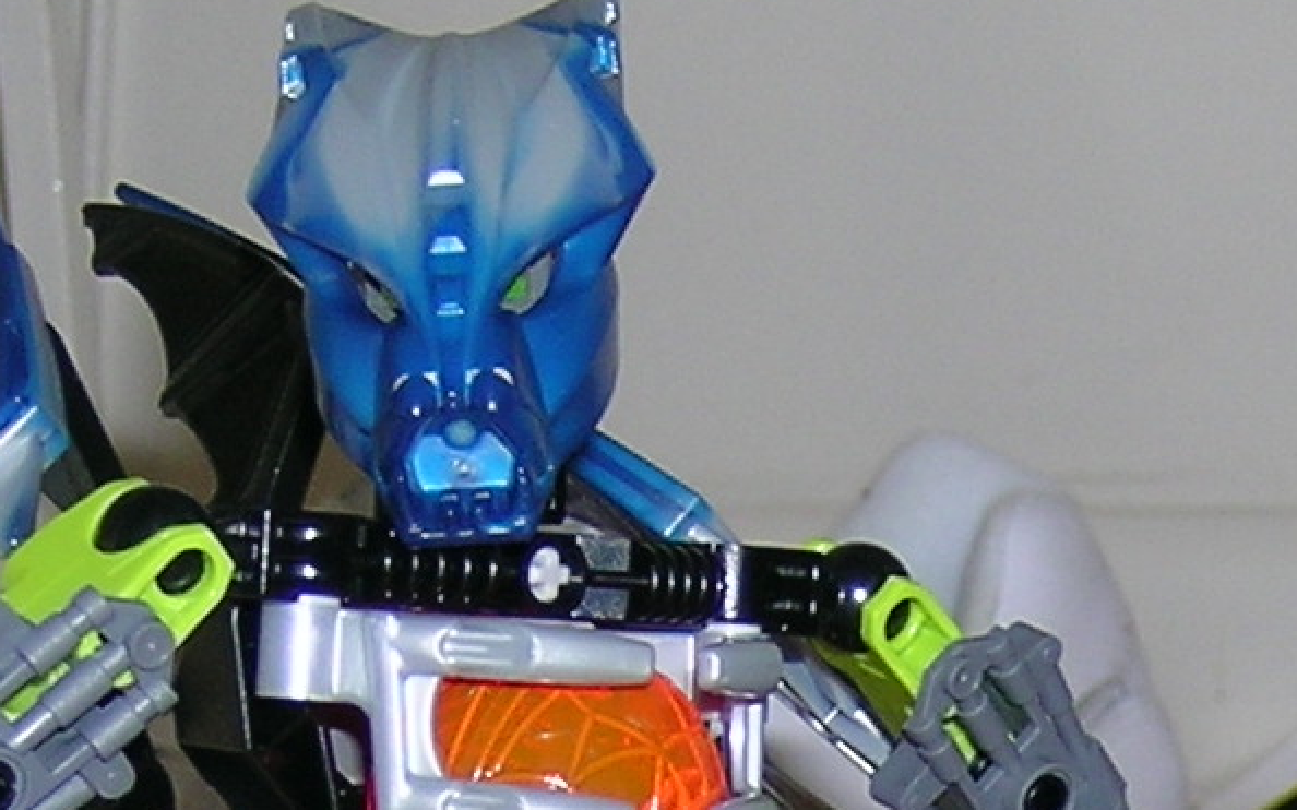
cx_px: 1092
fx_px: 5725
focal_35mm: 162
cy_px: 1426
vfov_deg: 7.8
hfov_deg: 12.8
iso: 50
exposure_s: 1/60.1
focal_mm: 7.2
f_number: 3
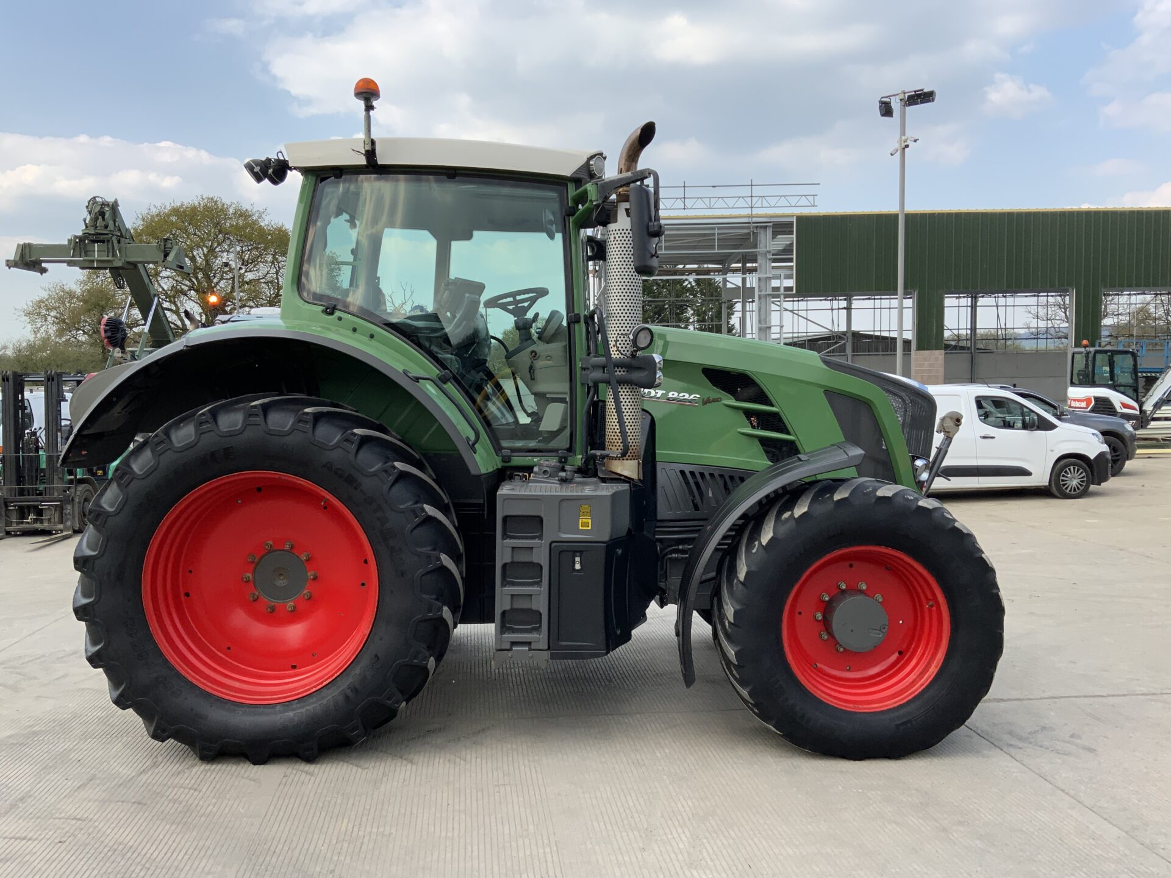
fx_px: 981
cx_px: 586
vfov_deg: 48.2
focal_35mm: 29
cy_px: 439
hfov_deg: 61.7
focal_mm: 3
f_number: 1.8
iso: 16
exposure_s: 1/869
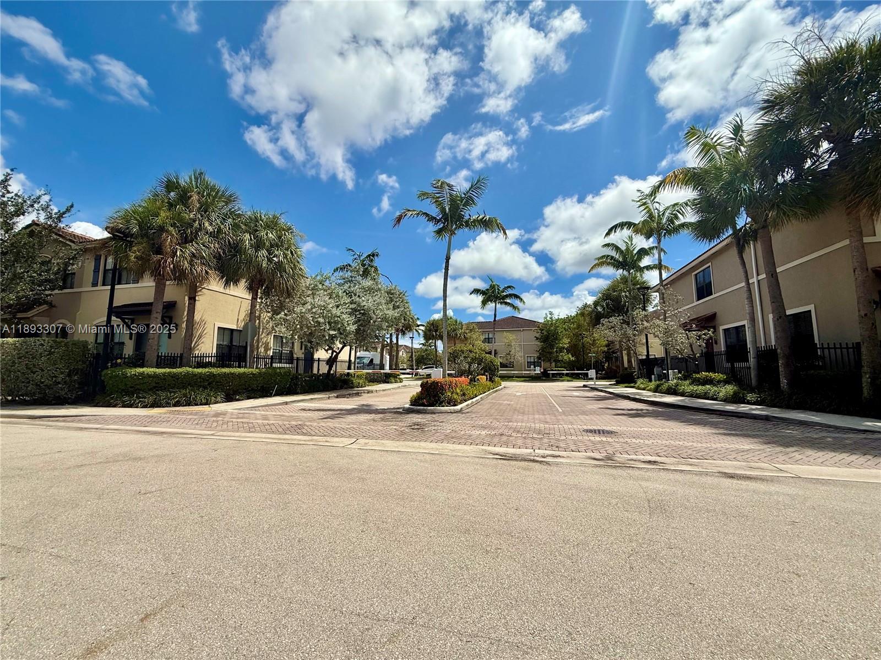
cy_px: 330
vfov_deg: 85.7
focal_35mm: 14
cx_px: 440
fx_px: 356
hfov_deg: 102.1
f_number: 2.2
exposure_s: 1/3663
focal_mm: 2.22
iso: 50
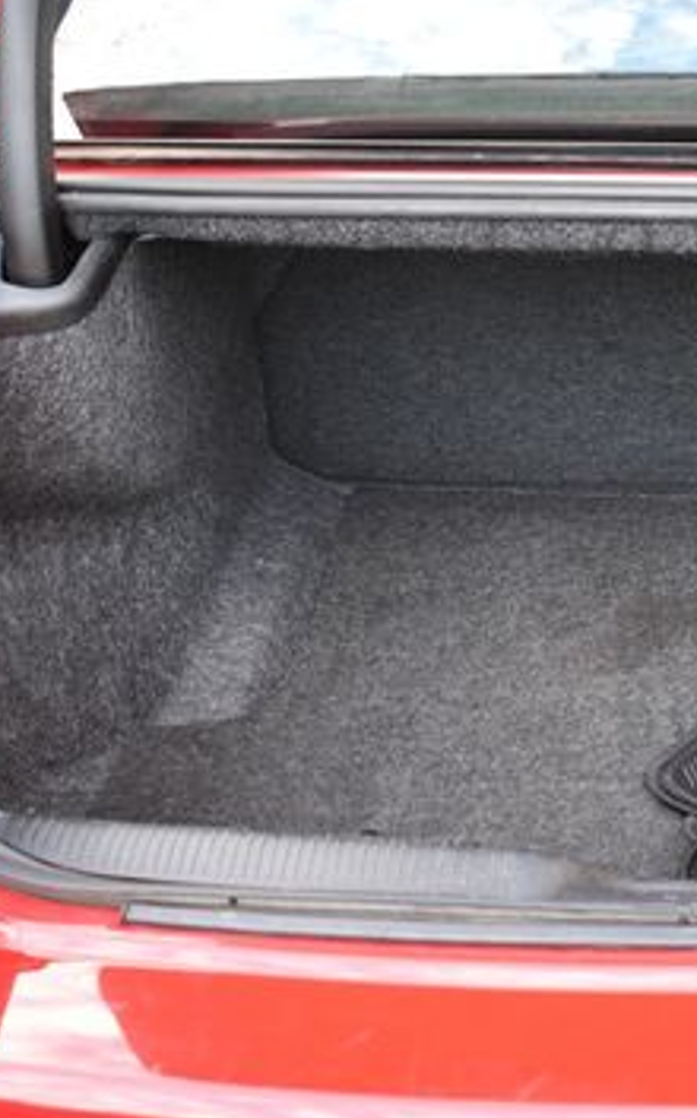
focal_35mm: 61
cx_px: 719
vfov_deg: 33.5
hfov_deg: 20.5
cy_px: 510
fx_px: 1858
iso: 1800
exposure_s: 1/125
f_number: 3.8
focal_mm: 22
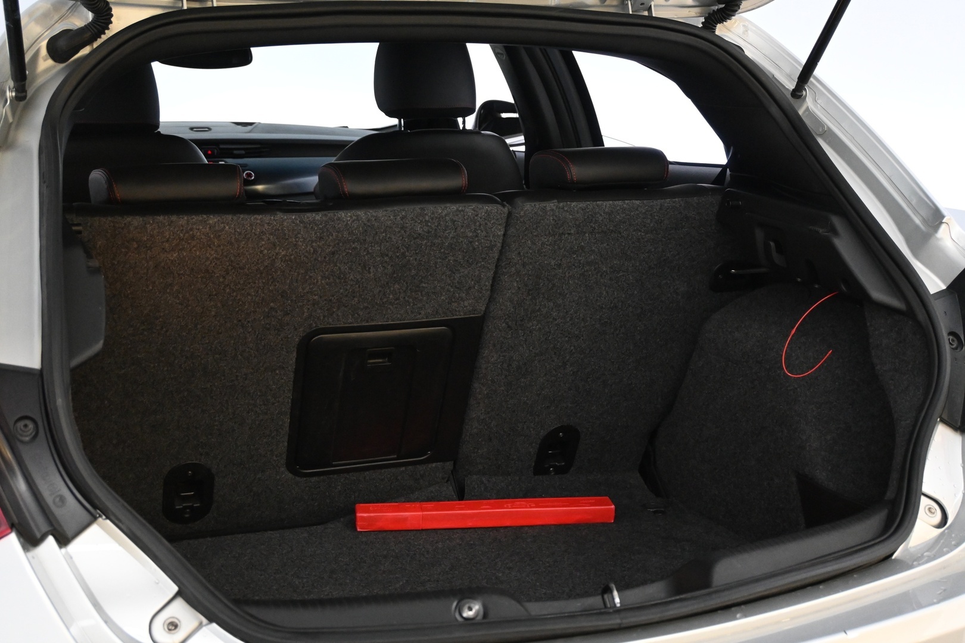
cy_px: 322
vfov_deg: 29.4
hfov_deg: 43.0
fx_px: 1226
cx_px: 482
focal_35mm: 46
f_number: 4.8
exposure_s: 1/50
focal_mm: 30.5
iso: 3200
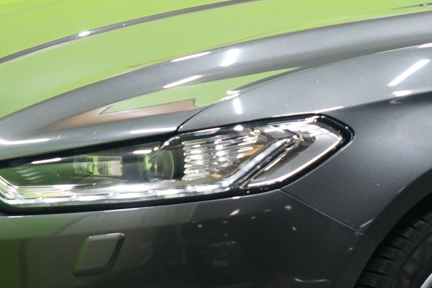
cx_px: 486
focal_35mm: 161
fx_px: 1932
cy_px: 72
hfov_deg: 12.5
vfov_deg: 8.5
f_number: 5
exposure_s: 1/20
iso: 800
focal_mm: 37
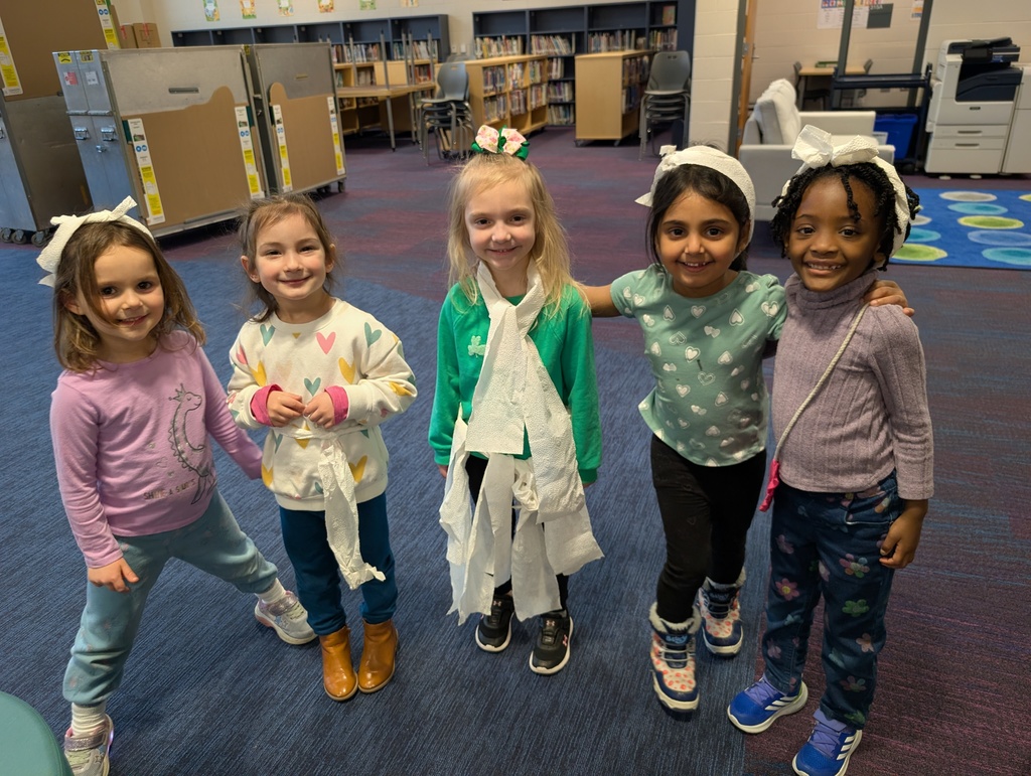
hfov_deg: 71.5
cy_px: 388
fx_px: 716
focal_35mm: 24
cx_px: 516
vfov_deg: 56.9
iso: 218
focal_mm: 6.9
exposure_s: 1/120
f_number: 1.68
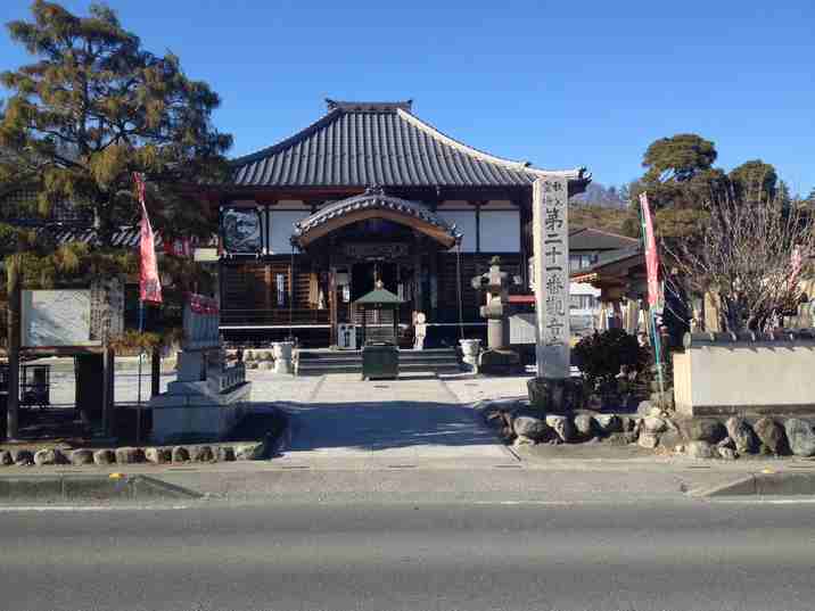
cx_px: 408
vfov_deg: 40.7
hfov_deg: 52.6
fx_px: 824
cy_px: 306
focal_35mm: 35
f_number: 2.4
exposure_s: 1/890
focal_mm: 4.28
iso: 50
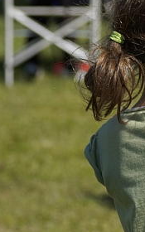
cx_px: 407
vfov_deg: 4.4
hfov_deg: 2.7
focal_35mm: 476
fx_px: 3009
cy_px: 147
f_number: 5.6
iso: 100
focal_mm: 85
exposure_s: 1/800
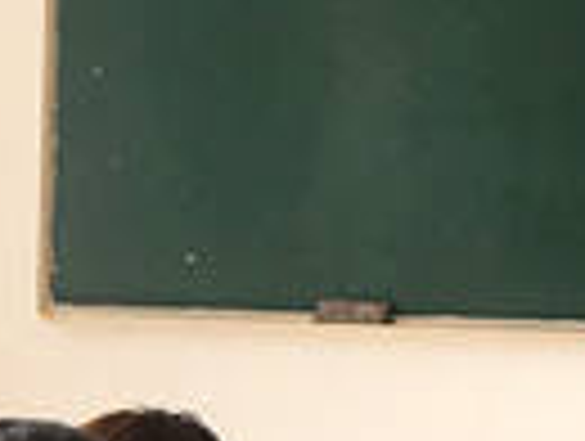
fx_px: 3776
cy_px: 459
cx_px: -234
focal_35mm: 223
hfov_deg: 8.7
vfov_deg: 6.7
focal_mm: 4.15
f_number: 2.2
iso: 25
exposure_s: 1/165
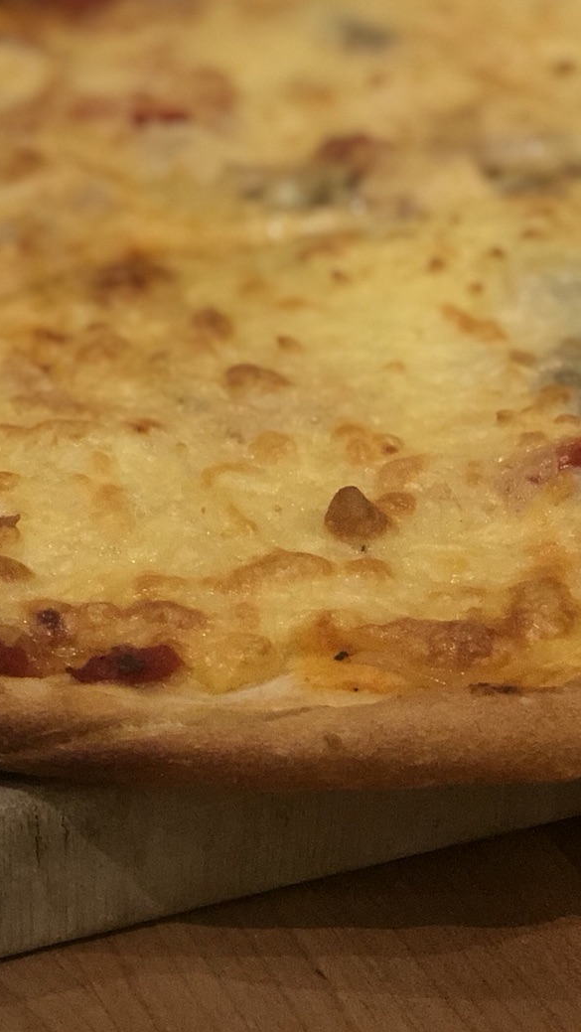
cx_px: 23
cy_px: 358
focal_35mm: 109
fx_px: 2983
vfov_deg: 19.6
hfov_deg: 11.0
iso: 160
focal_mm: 6
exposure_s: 1/21
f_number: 2.4
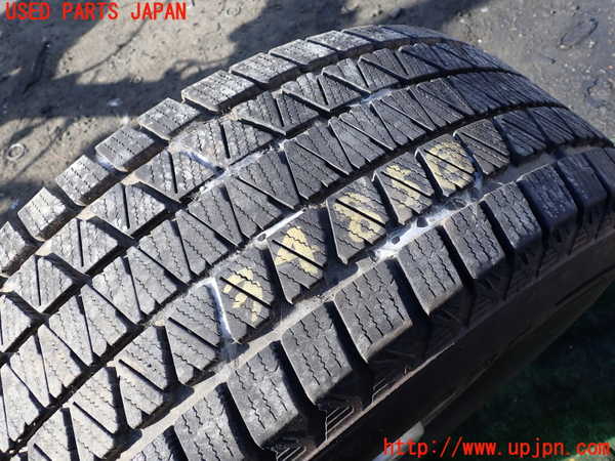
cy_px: 230
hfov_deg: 60.0
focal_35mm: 30
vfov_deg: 46.8
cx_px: 308
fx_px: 533
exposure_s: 1/250
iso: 100
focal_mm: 5.4
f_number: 3.2
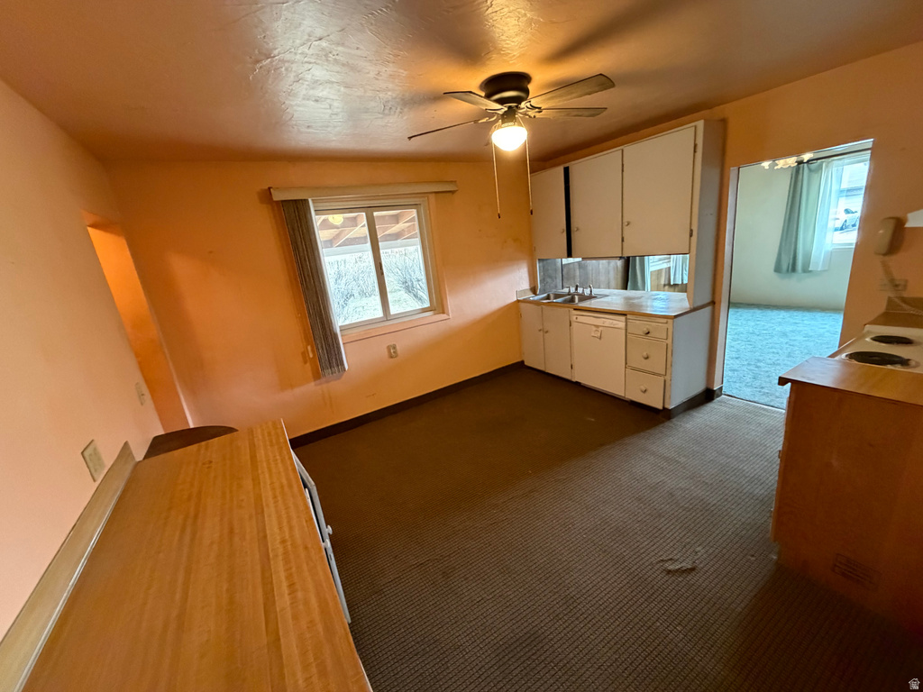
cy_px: 346
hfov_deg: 102.1
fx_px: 373
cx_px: 462
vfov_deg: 85.7
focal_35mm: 14
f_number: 2.2
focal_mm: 2.22
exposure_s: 1/60
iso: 800
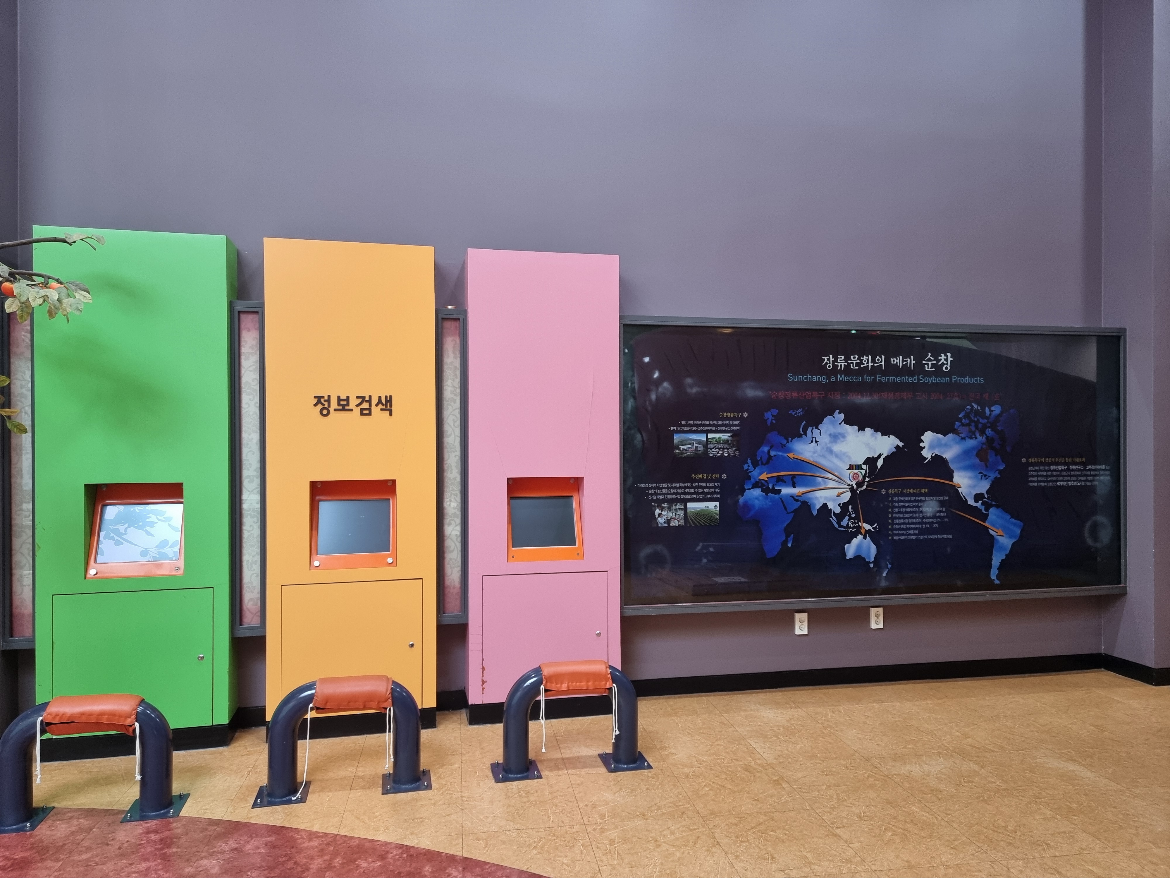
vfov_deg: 56.8
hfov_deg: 71.6
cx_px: 585
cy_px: 439
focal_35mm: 24
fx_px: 811
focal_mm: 6.7
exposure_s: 1/40
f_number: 1.8
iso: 400
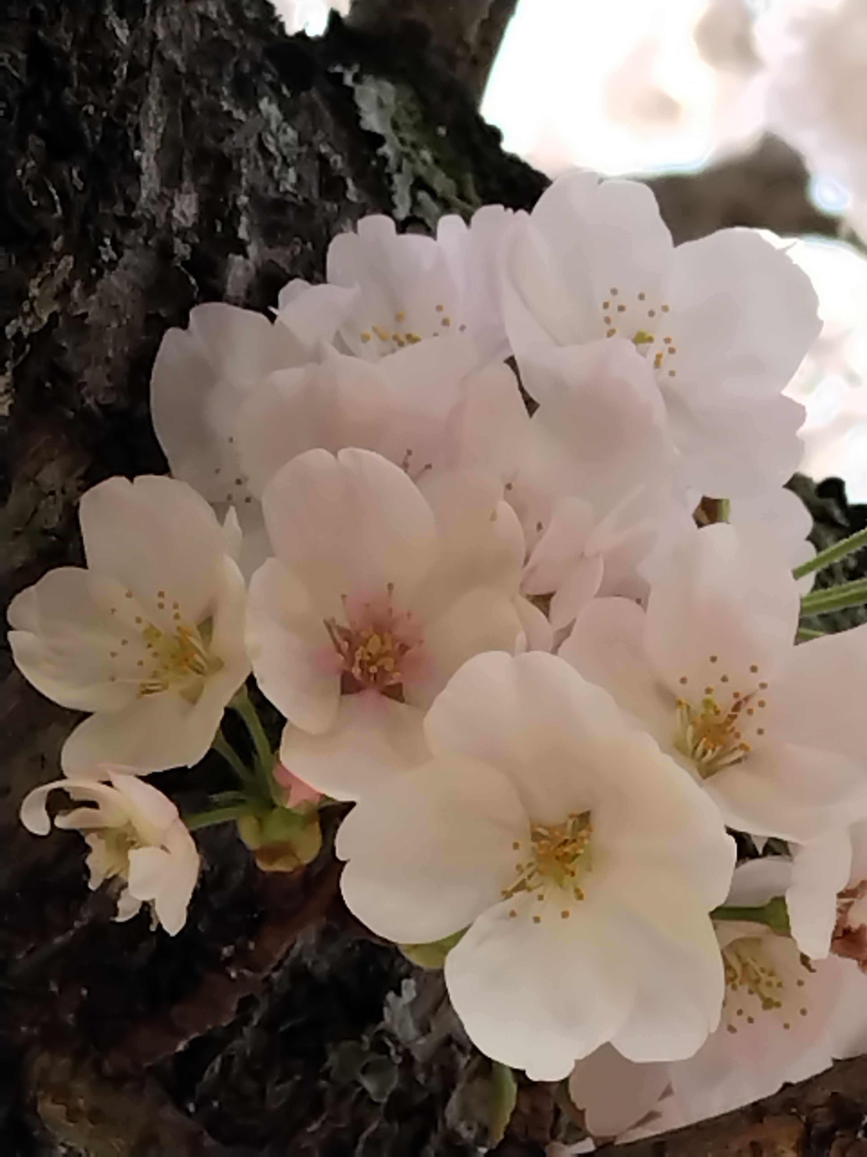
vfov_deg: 73.9
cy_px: 578
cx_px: 434
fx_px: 768
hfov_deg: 58.9
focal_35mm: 23
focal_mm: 5.5
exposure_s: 1/847
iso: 50
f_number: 1.9
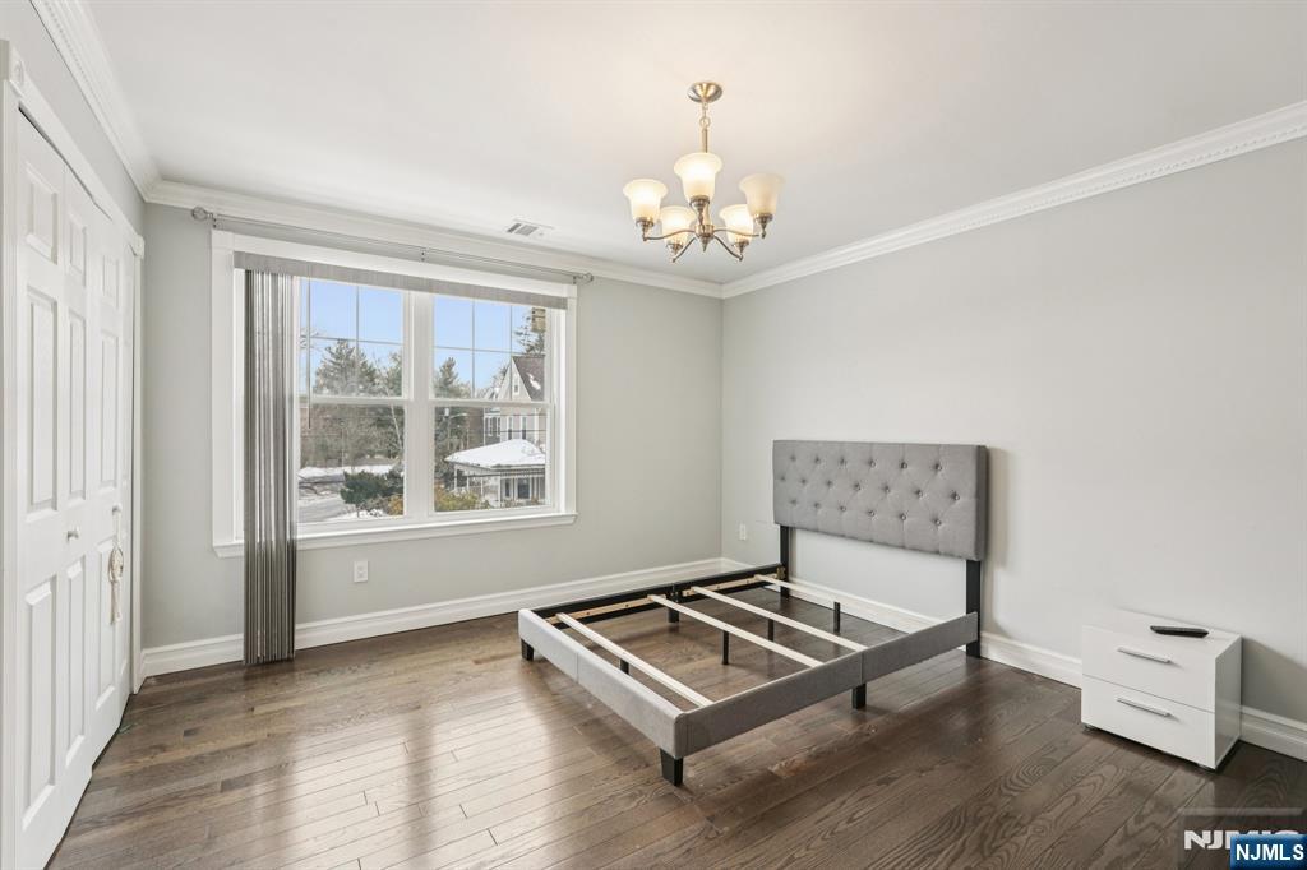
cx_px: 654
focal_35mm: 16
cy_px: 435
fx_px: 599
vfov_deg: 72.0
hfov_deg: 95.0
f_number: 9
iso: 400
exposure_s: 1/30
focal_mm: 16.5
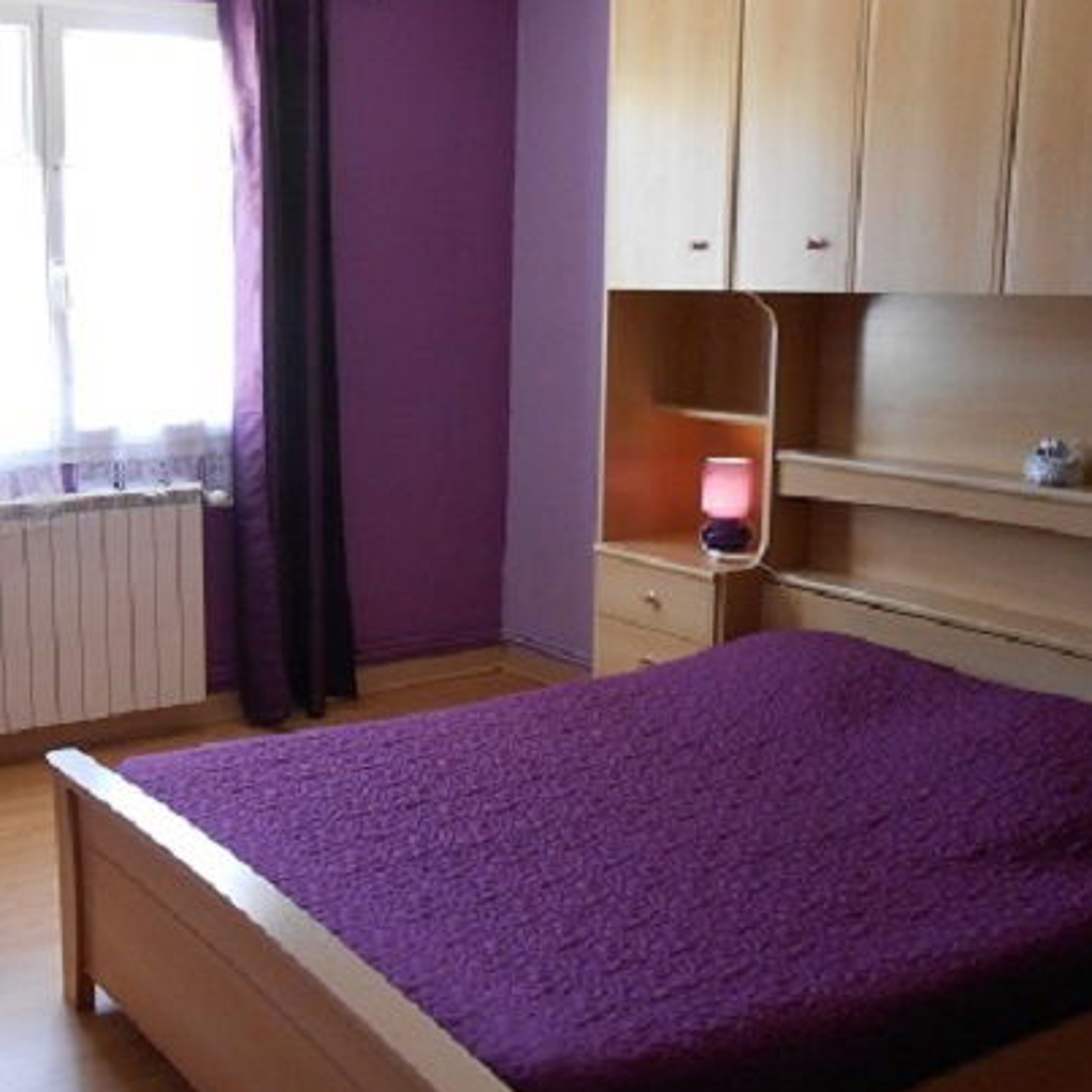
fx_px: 1356
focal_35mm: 38
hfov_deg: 42.9
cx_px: 318
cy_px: 523
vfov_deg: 43.8
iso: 250
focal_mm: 4.6
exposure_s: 1/30
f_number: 3.5
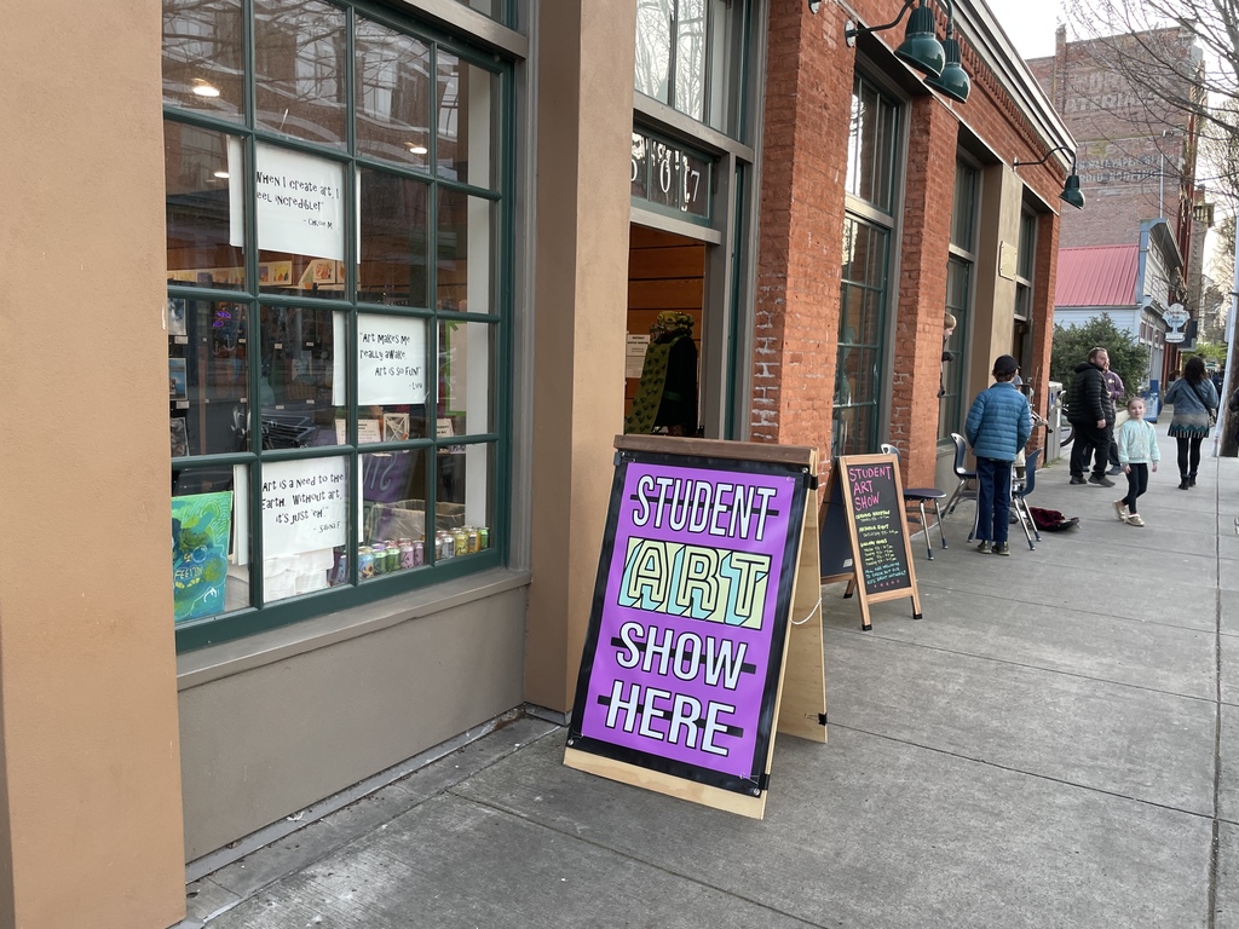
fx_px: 931
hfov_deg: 67.3
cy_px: 464
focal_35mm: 26
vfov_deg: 53.1
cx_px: 620
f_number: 1.6
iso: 100
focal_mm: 4.2
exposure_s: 1/120
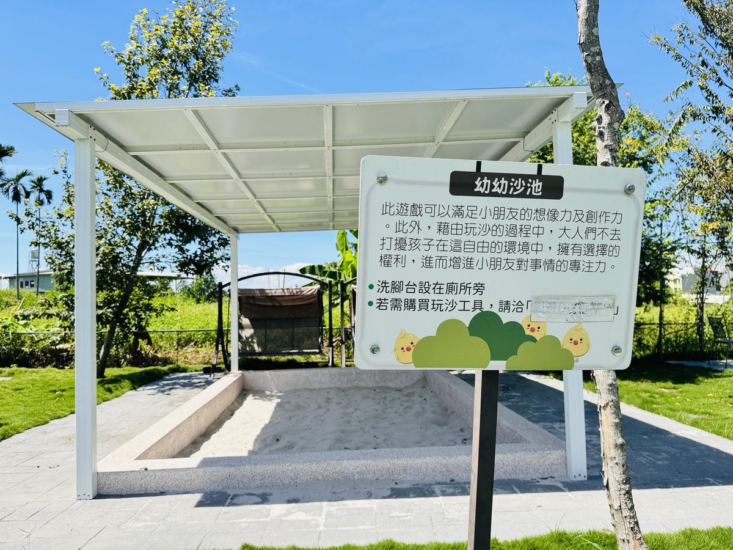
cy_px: 275
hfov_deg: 71.6
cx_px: 366
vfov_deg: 56.8
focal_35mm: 24
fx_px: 508
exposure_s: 1/2252
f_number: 1.78
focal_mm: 6.76
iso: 80
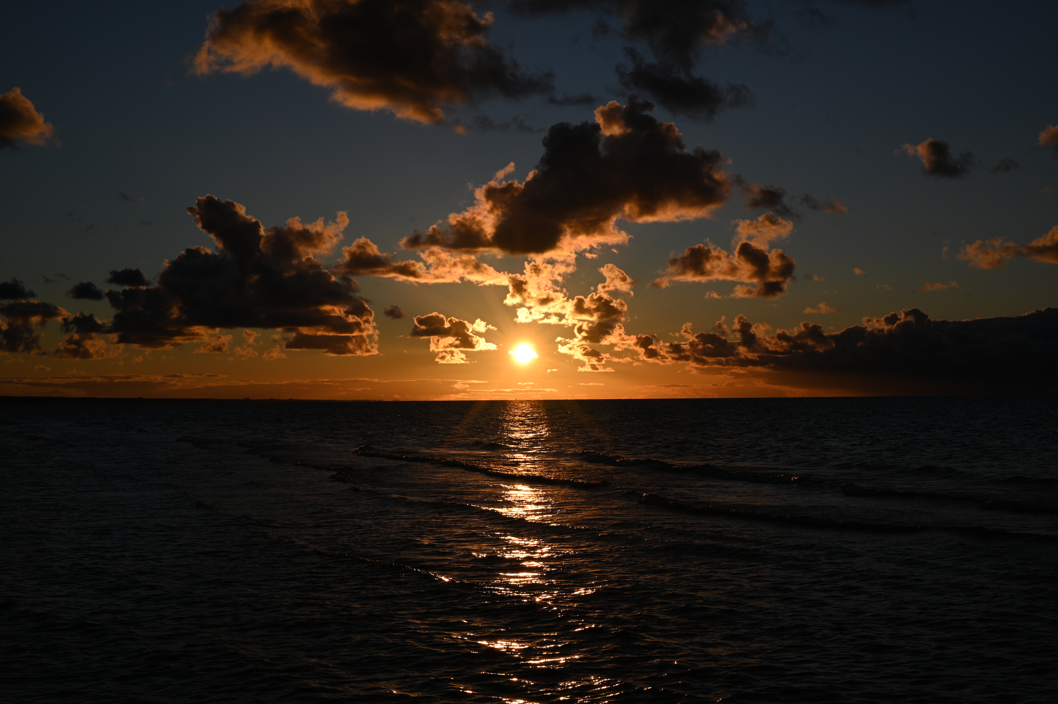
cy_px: 352
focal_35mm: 50
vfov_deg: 27.0
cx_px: 529
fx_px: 1468
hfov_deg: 39.6
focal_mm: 50
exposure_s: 1/500
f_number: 1.4
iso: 100
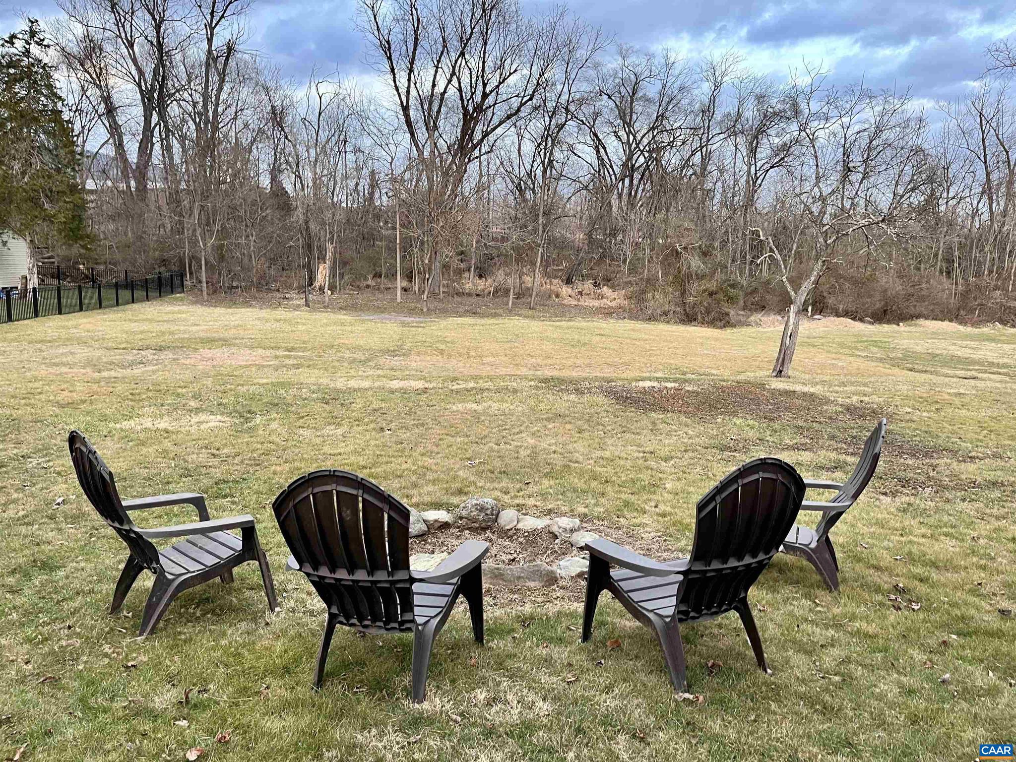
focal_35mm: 26
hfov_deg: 67.3
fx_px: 763
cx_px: 508
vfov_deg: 53.1
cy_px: 381
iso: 125
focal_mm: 5.1
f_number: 1.6
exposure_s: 1/84
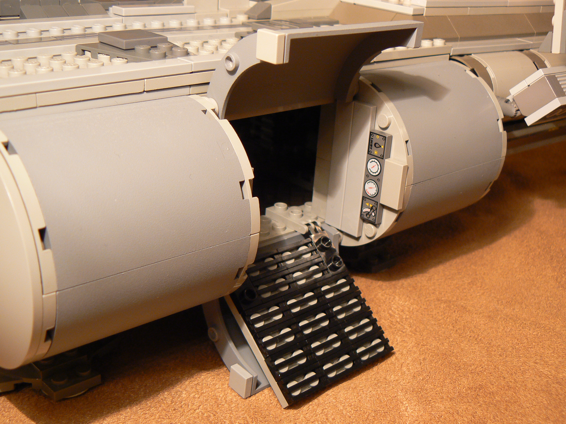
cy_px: 212
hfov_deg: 40.4
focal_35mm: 47
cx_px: 283
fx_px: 768
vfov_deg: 30.9
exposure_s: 1/6
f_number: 3.2
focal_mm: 7.8
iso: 100
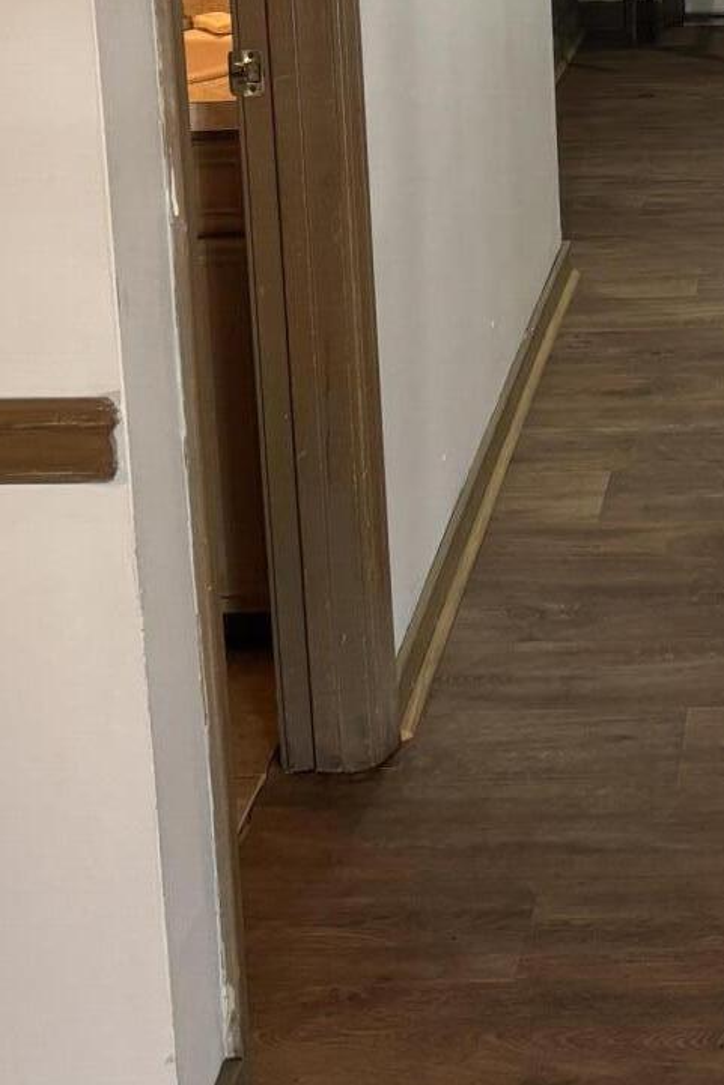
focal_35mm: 75
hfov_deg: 17.4
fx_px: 2261
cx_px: 840
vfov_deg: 25.3
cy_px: -69
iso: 160
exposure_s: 1/60
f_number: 1.6
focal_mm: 5.96
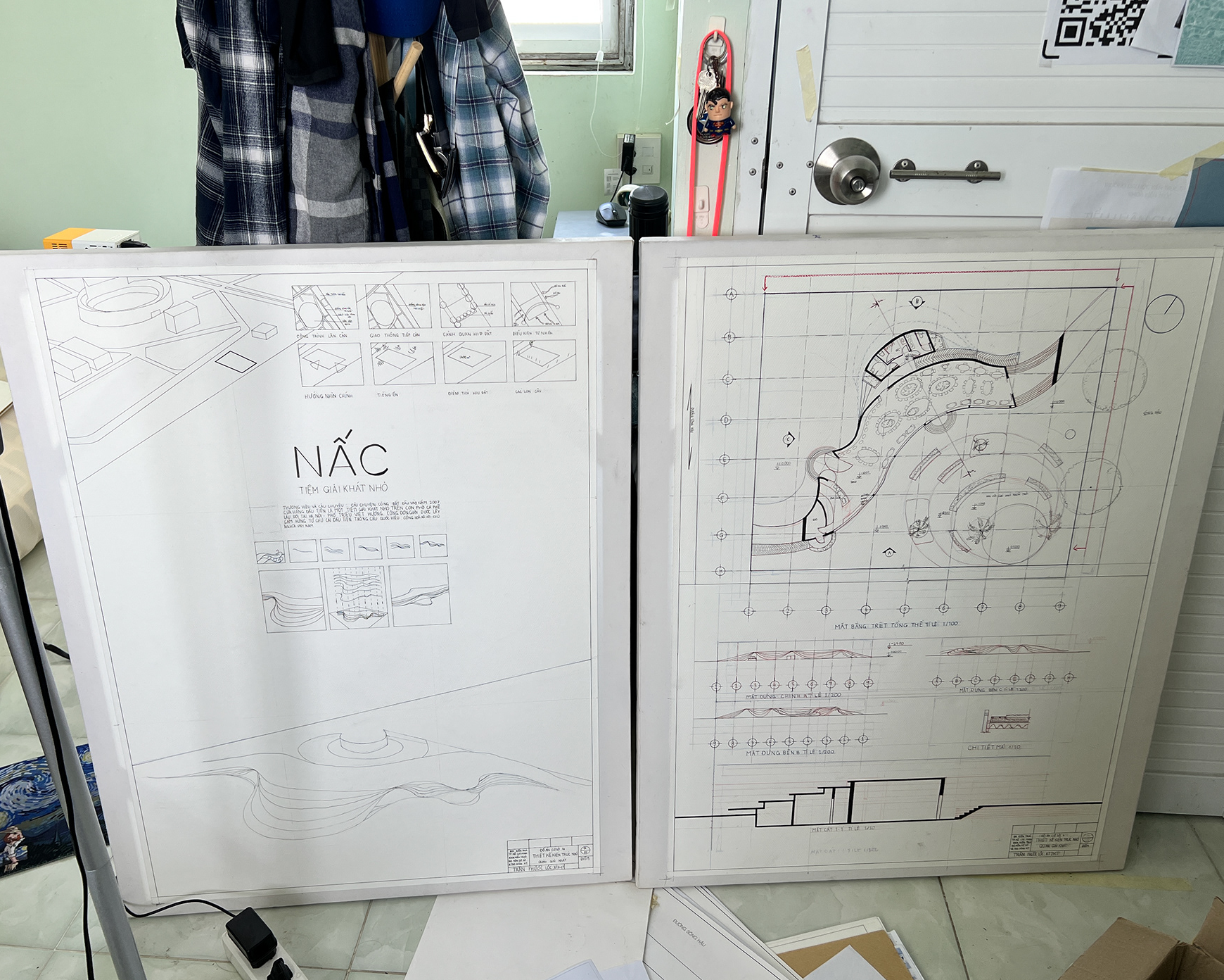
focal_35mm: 28
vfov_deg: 51.5
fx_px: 1014
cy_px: 478
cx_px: 589
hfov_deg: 62.2
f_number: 1.5
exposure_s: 1/121
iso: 40
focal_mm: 5.7
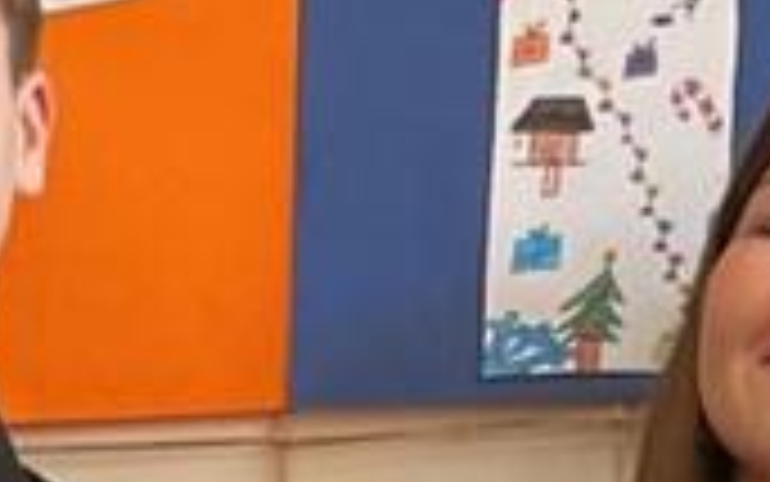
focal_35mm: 241
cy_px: 1743
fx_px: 5059
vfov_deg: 5.0
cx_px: -329
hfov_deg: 8.5
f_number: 1.8
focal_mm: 3
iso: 50
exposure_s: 1/50
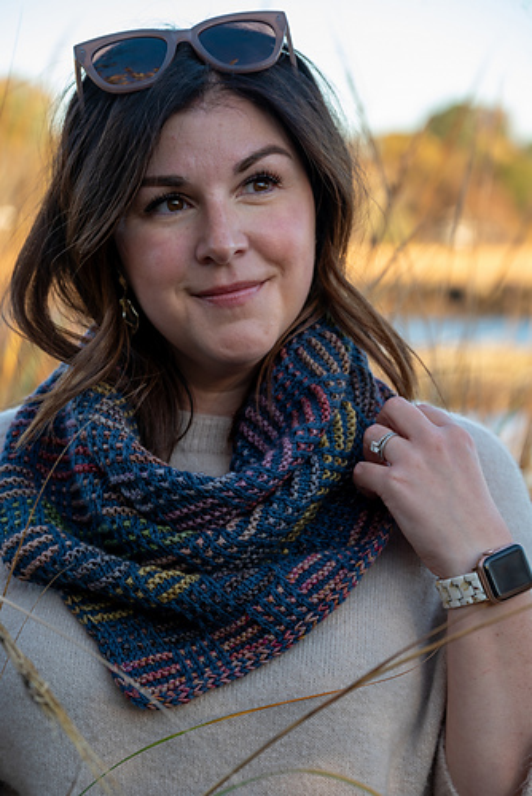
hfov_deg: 13.4
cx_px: 266
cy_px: 398
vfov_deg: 20.0
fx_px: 2258
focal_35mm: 102
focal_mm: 102
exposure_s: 1/80
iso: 125
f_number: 6.3
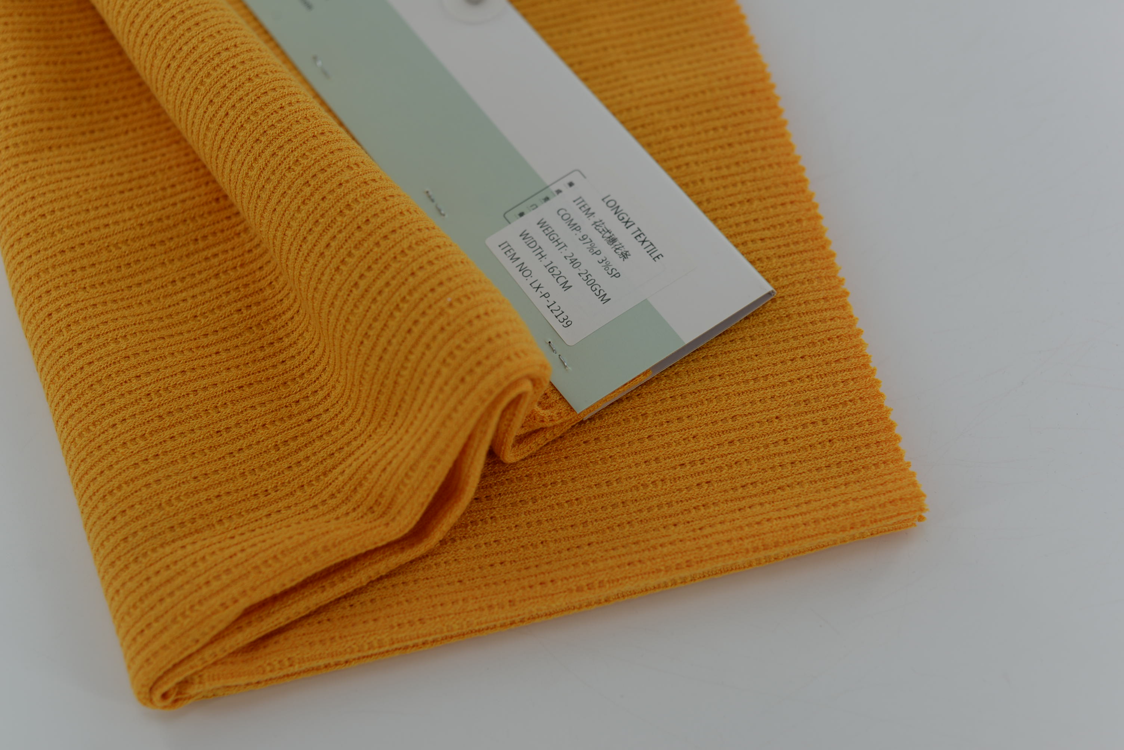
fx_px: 1562
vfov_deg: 27.0
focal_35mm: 50
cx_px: 562
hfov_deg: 39.6
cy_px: 375
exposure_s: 1/320
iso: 100
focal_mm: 50
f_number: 3.5
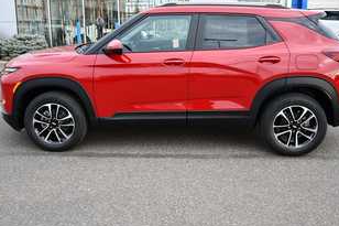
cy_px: 88
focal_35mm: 39
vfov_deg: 34.0
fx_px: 367
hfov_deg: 49.6
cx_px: 176
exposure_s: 1/250
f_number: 5.6
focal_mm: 20
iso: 800
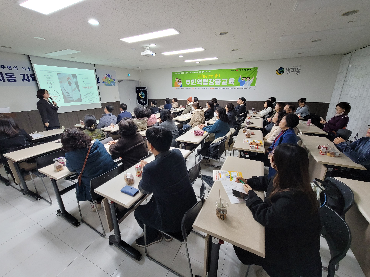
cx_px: 185
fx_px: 139
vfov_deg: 89.9
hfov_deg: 106.2
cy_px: 138
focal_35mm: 13
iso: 250
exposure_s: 1/60
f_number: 2.2
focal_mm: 2.2
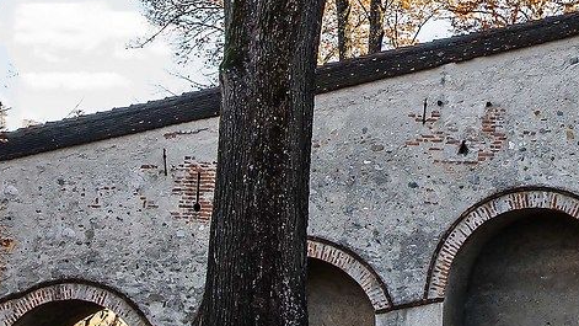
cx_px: 478
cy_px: -10
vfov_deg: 9.4
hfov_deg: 16.6
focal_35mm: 128
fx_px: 1965
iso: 100
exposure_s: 1/40
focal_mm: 24
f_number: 8
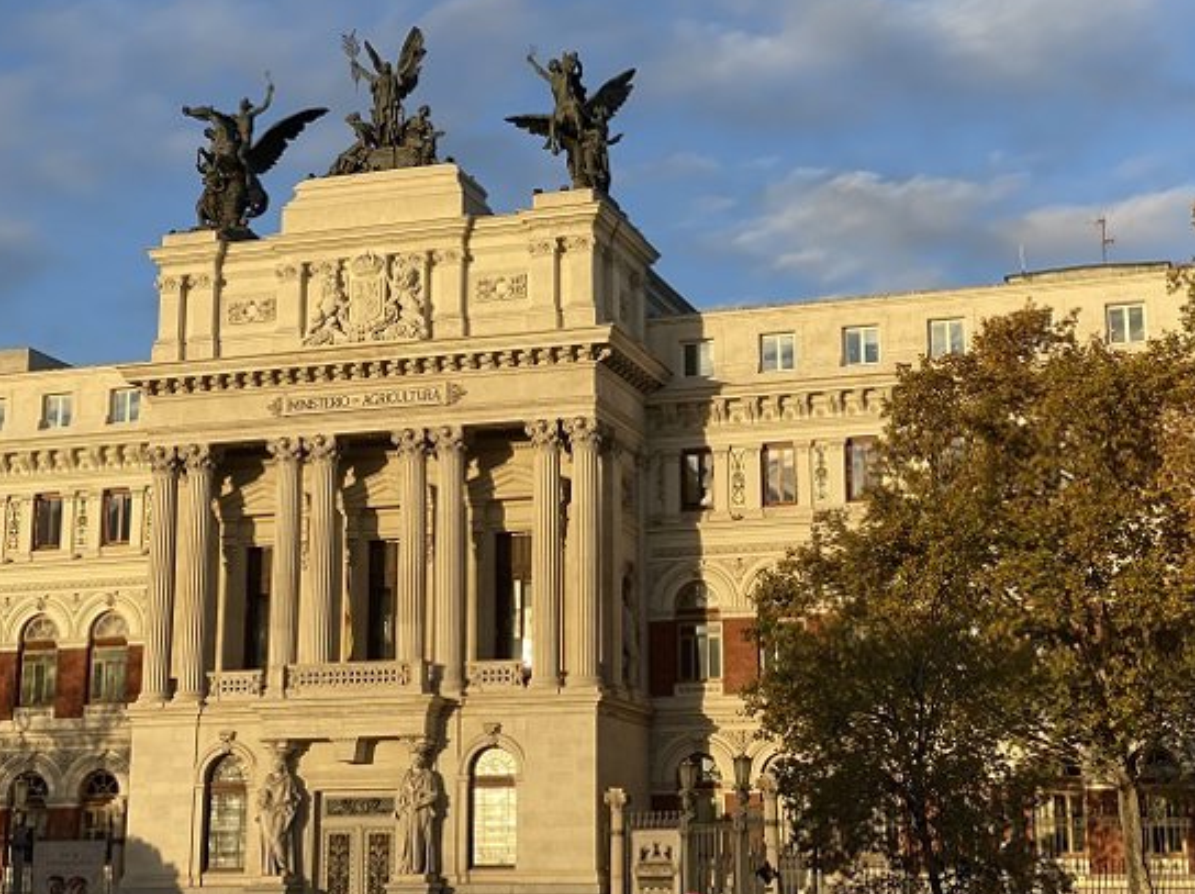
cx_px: 558
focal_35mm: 66
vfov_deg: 22.2
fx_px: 2276
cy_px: 366
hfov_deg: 29.4
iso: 20
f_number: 2
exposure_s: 1/922
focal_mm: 6
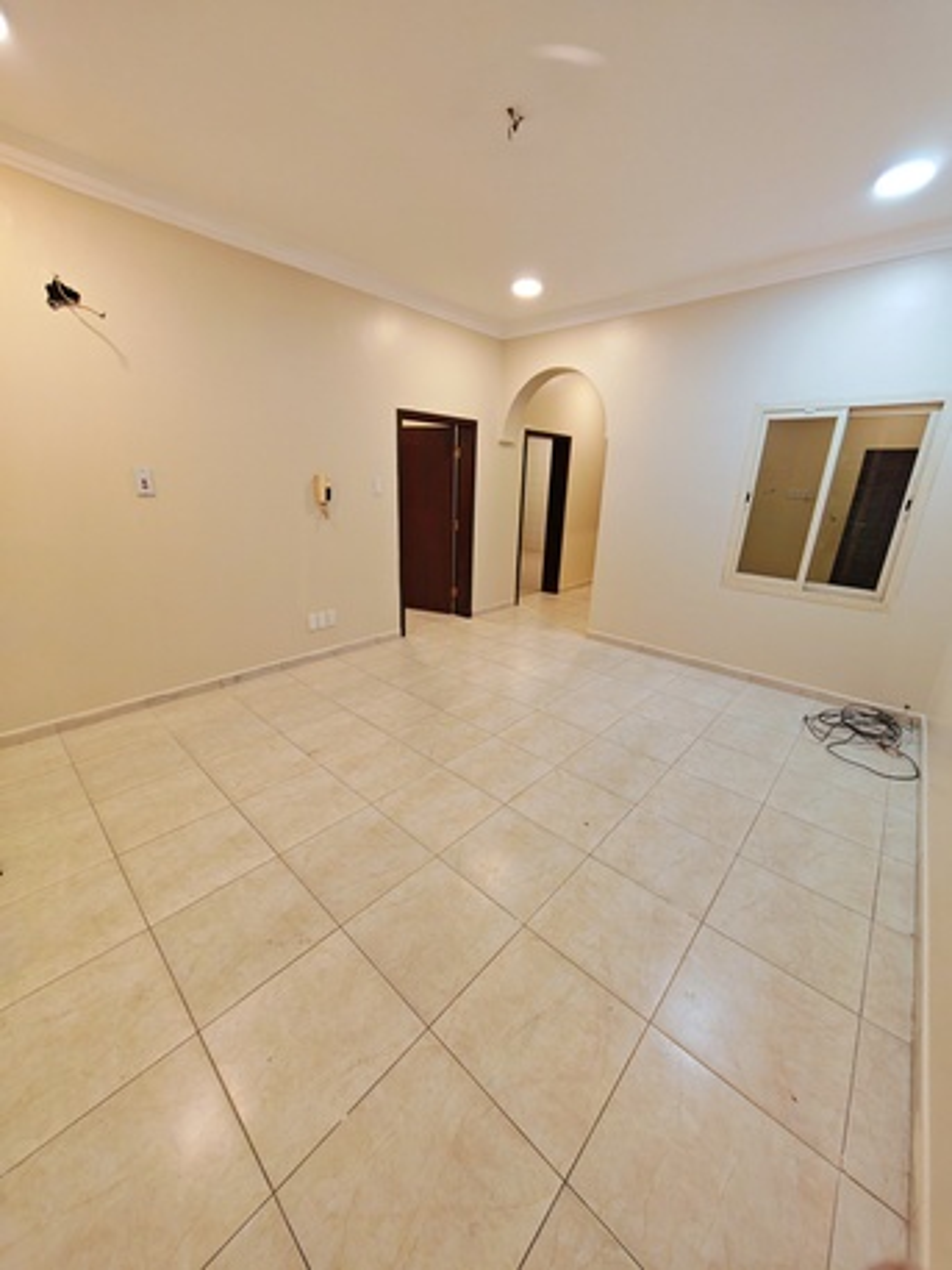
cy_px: 635
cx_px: 476
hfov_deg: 89.9
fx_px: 476
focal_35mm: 13
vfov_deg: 106.2
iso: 200
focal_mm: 1.82
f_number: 2
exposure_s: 1/40
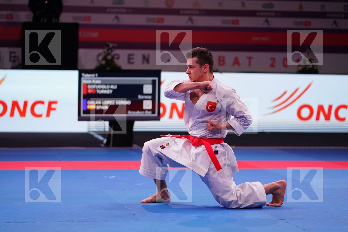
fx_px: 1131
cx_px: 174
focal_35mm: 117
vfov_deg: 11.7
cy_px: 116
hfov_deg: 17.5
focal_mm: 117
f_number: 2.8
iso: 1250
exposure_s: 1/500
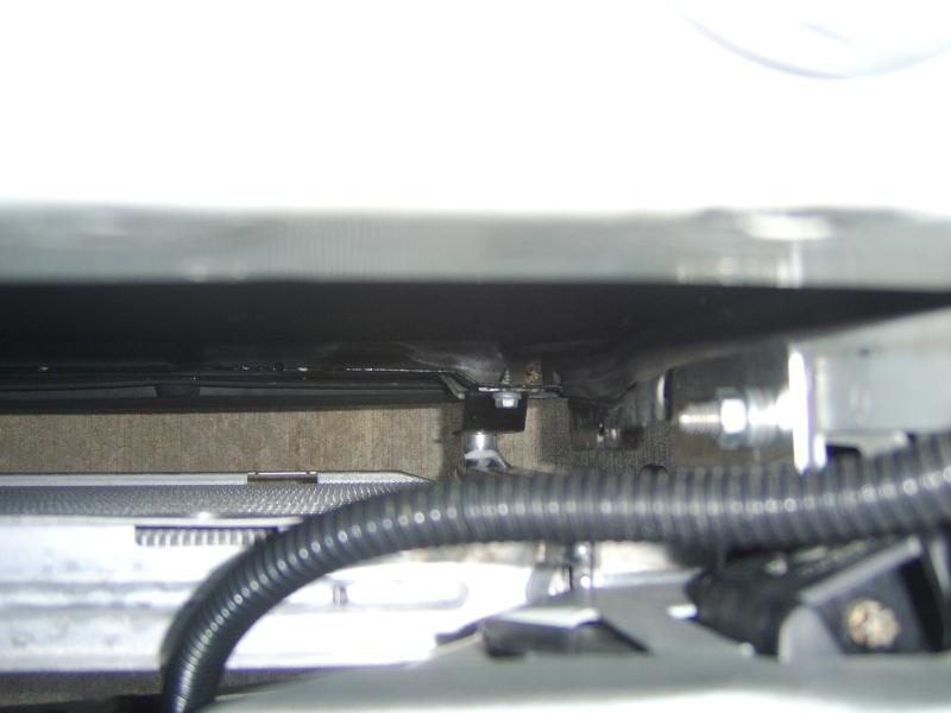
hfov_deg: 58.4
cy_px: 356
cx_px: 476
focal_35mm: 31
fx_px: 852
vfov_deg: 45.4
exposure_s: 1/30
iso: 141
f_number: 2.7
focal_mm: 8.13
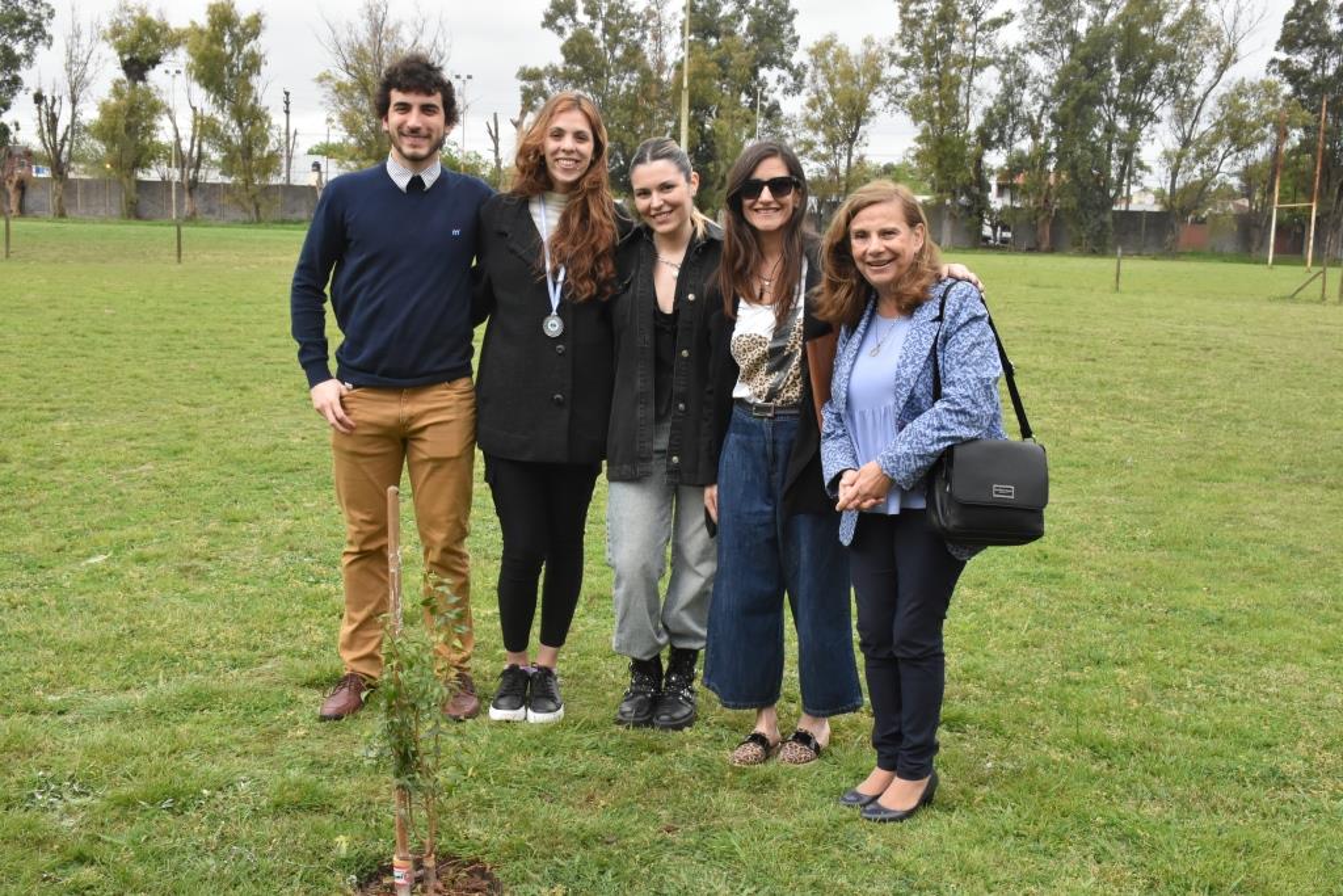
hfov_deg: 47.9
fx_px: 1511
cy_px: 448
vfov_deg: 33.0
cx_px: 672
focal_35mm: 40
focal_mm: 27
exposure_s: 1/640
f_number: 13
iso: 1600
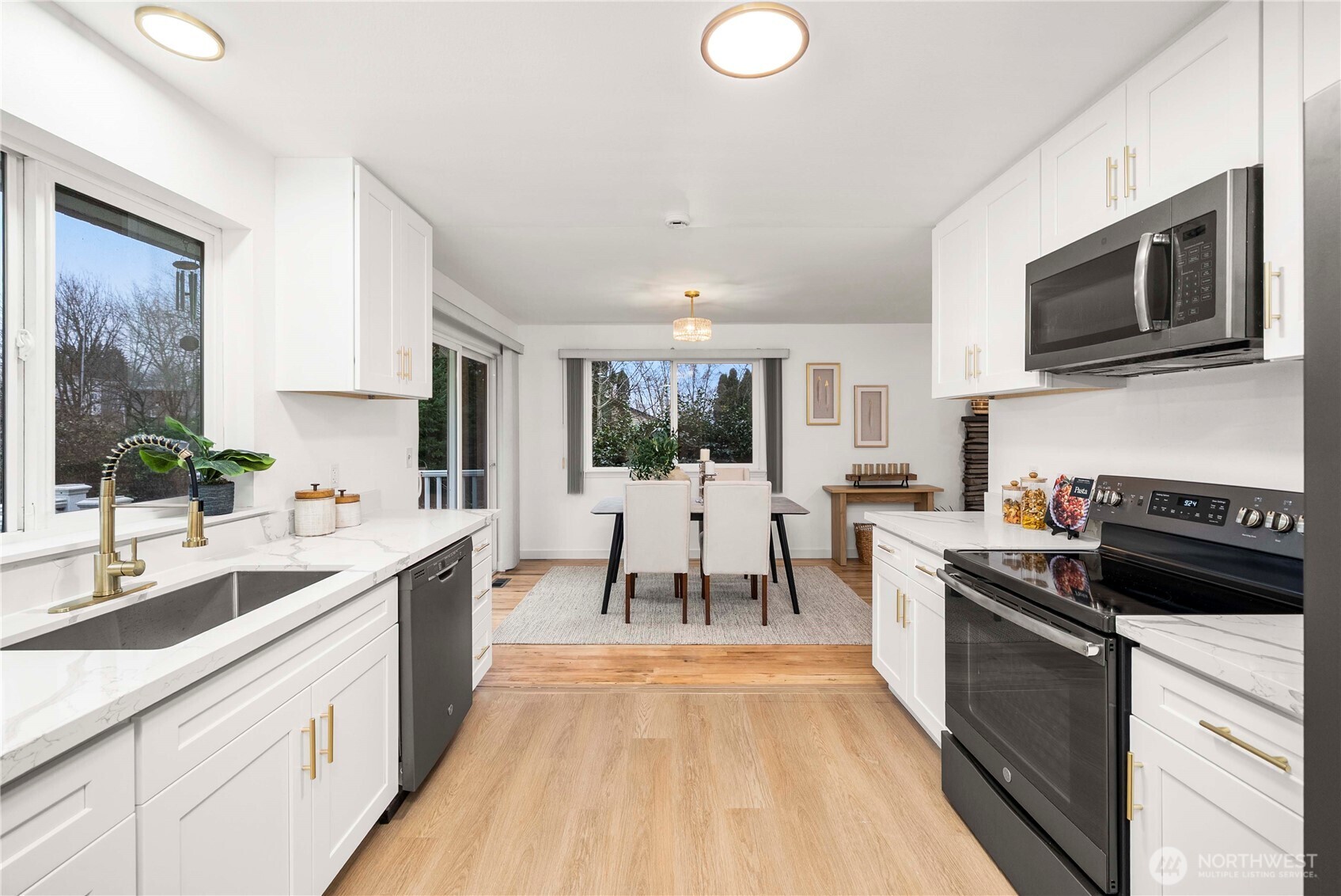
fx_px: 522
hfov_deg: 104.2
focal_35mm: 14
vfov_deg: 81.3
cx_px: 670
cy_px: 448
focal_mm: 14
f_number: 7.1
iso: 125
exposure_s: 1/60
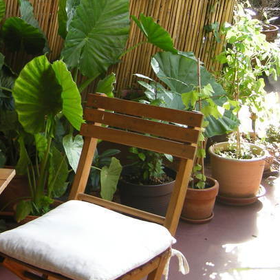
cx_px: 50
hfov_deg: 21.3
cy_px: 92
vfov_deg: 21.6
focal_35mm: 80
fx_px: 732
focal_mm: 7.5
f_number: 3
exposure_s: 1/70
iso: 64
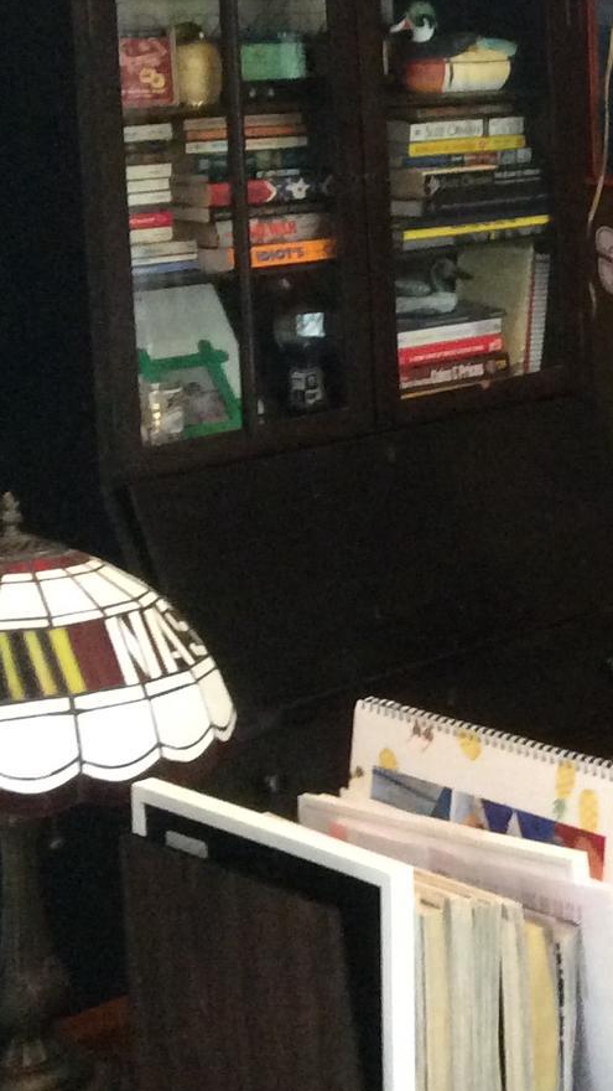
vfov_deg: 25.8
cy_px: 249
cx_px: 1011
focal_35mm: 81
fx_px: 2341
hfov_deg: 13.7
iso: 250
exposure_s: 1/24
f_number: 2.4
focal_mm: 3.3
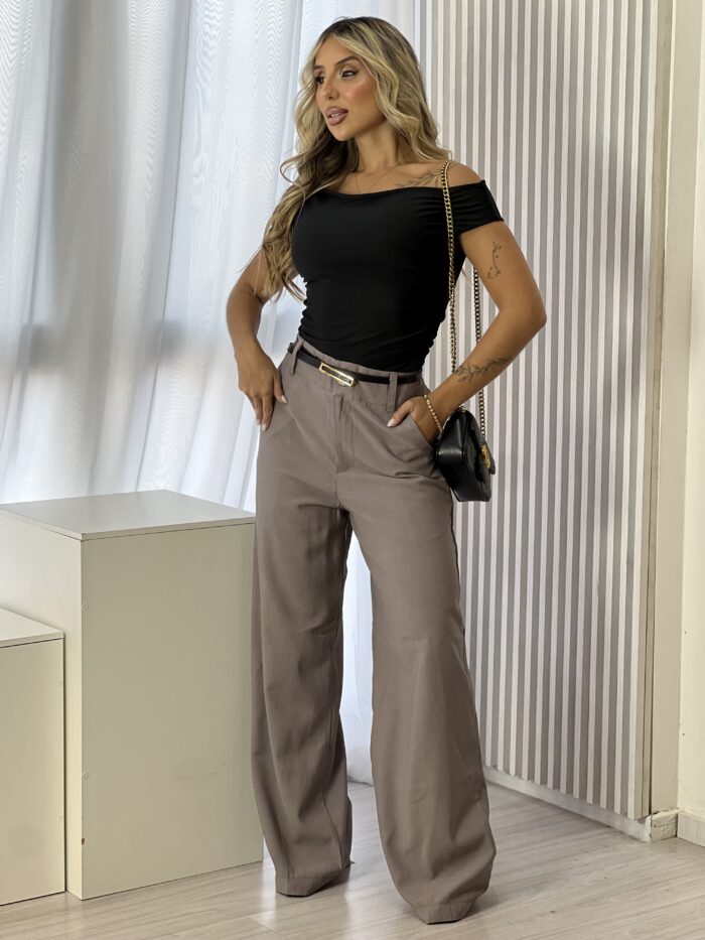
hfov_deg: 19.1
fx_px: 2090
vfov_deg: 25.3
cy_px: 470
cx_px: 352
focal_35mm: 77
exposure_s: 1/120
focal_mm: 9
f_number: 2.8
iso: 80
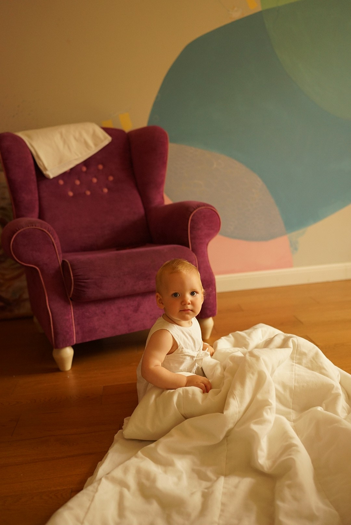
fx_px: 511
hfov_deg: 37.9
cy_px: 262
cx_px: 176
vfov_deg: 54.4
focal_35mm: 35
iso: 1250
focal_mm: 35
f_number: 2
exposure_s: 1/1250
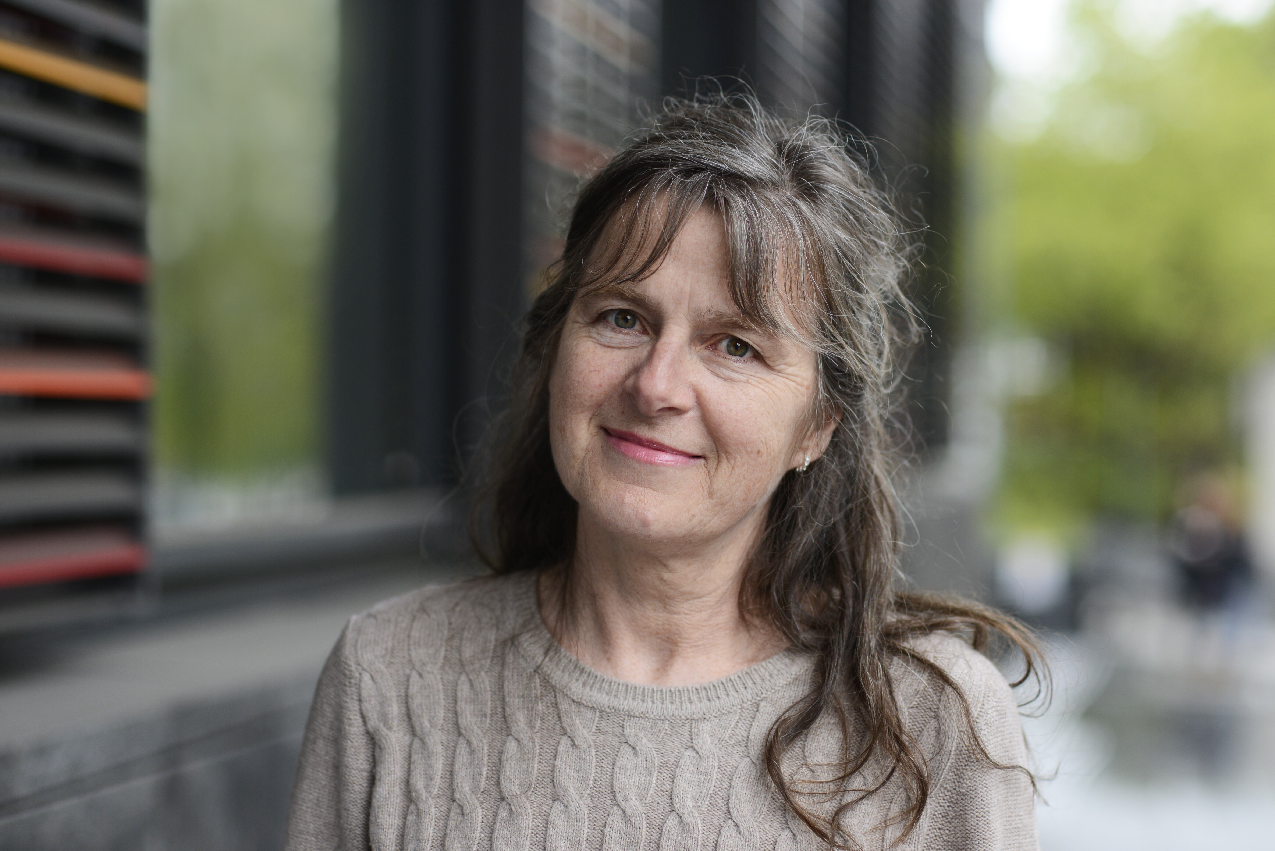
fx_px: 3011
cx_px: 638
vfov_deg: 16.1
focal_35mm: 85
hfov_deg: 23.9
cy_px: 426
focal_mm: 85
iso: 400
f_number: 2.5
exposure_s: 1/800
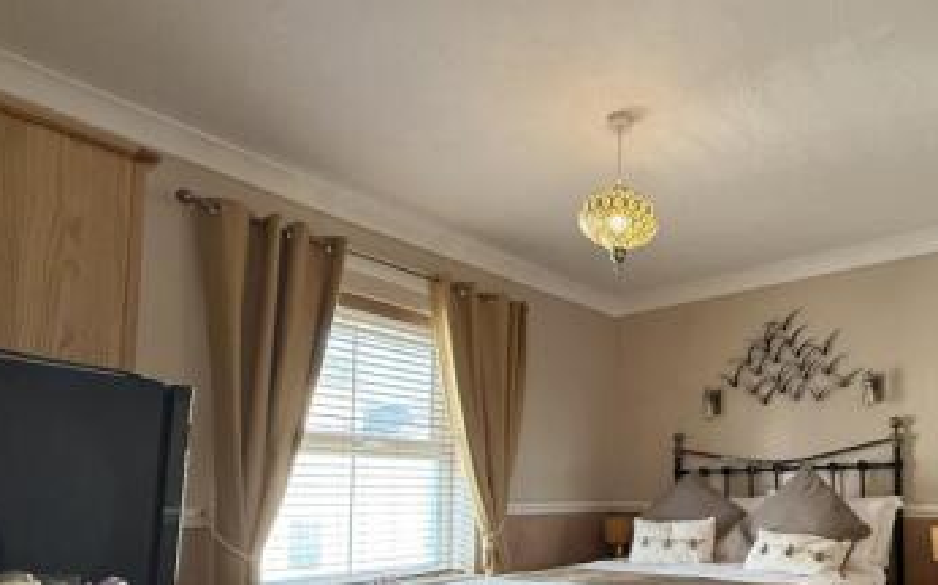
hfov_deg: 68.5
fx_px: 639
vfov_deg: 46.8
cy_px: 462
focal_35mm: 25
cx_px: 687
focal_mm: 2.22
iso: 400
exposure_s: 1/71
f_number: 2.2
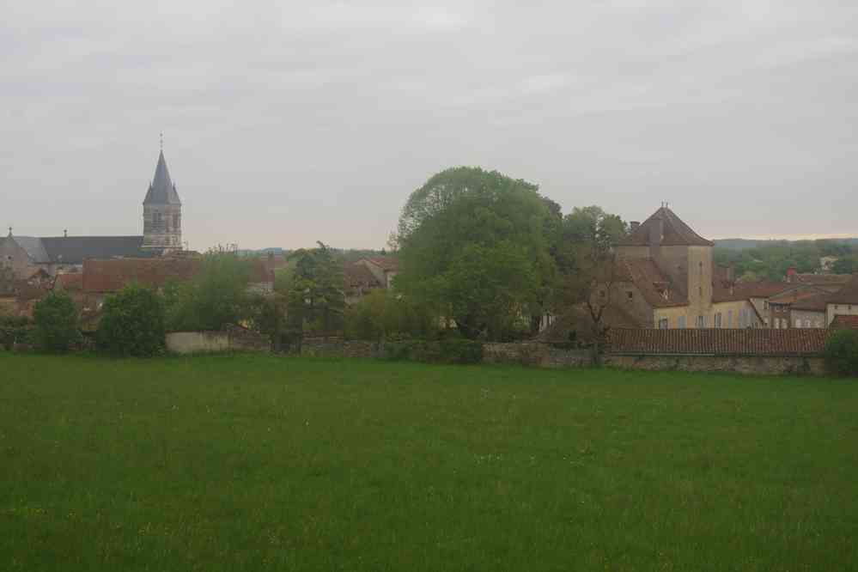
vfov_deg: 25.8
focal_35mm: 52
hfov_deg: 37.9
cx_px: 429
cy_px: 286
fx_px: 1251
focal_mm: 35
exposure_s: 1/60
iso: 200
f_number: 7.1
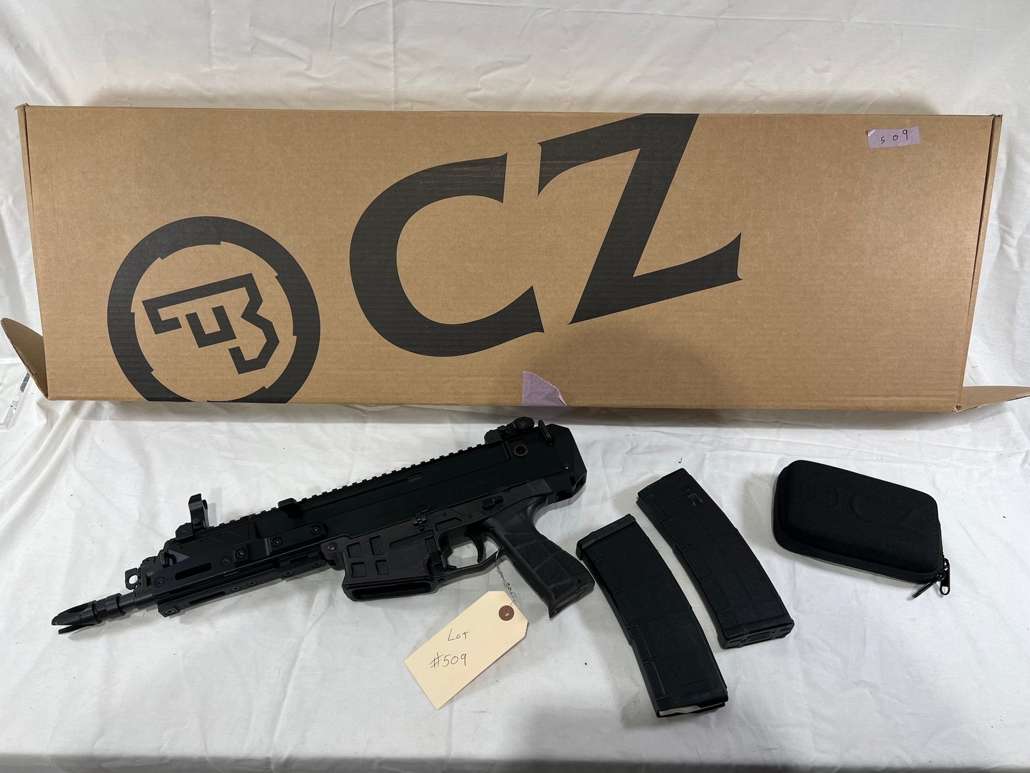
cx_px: 515
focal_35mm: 26
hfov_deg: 67.3
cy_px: 386
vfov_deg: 53.1
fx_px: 774
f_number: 1.5
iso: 40
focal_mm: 5.7
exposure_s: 1/120
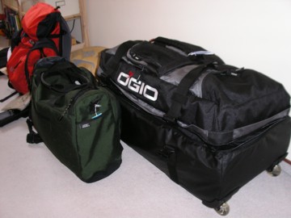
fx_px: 319
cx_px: 146
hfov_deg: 49.0
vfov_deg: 37.7
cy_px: 109
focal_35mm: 38
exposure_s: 1/45
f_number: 2.8
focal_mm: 7.8
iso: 200
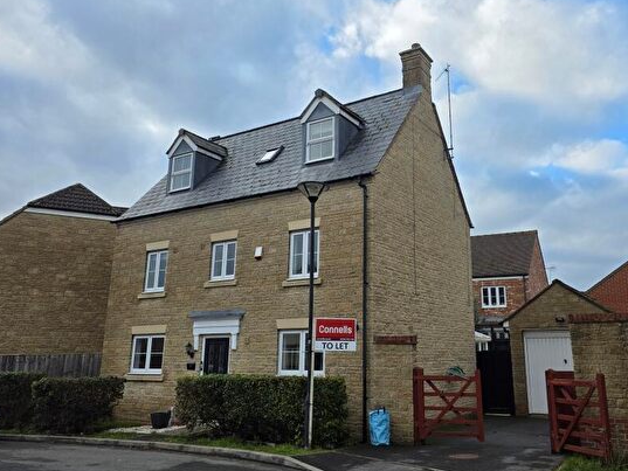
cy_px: 225
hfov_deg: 59.6
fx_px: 544
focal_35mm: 30
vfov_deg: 46.8
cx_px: 364
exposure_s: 1/2686
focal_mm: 6.3
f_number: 1.7
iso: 80
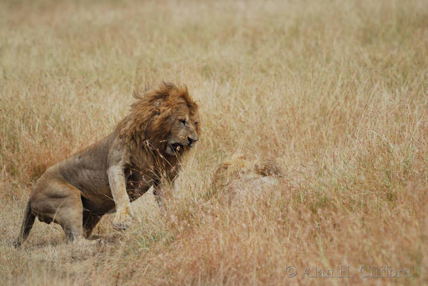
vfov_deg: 2.3
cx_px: 214
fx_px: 7139
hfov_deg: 3.4
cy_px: 143
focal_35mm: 600
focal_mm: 400
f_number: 5.6
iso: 400
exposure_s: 1/400
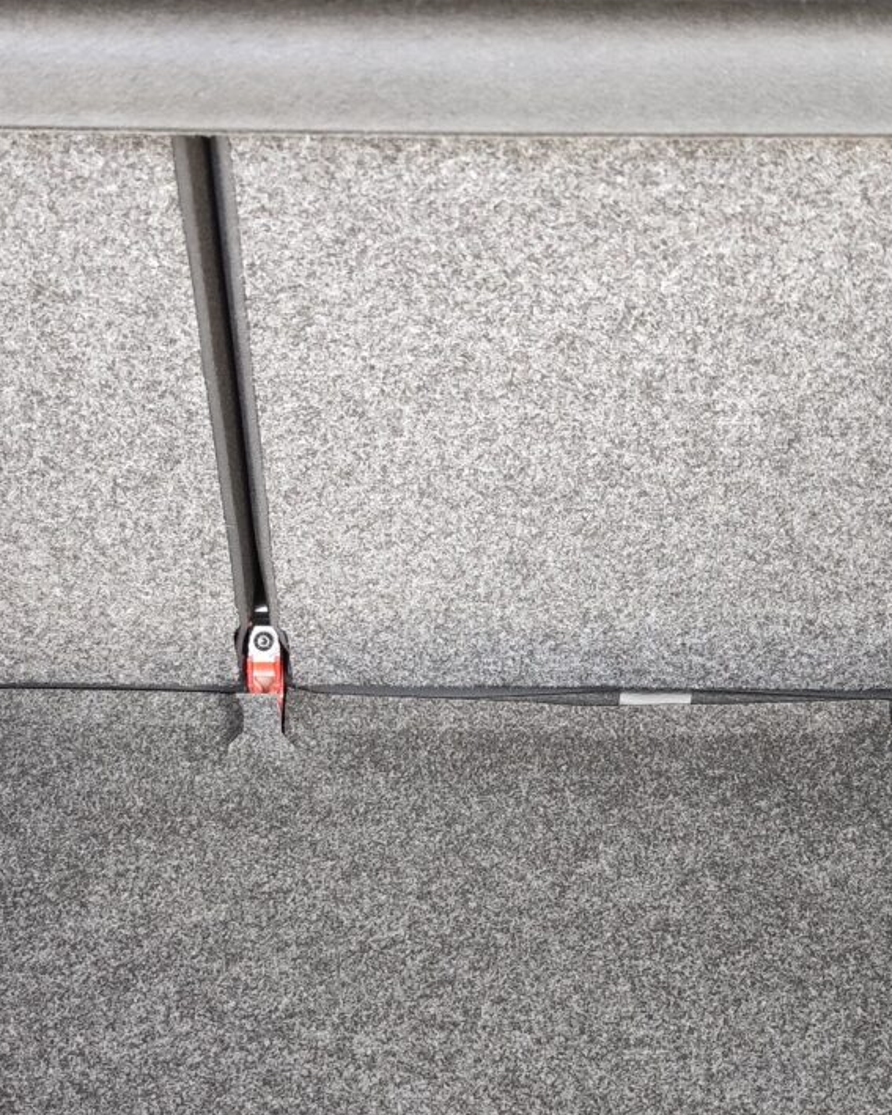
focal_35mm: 57
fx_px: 1881
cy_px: 634
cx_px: 434
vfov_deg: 33.0
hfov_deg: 26.7
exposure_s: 1/50
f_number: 1.69
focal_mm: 7.01
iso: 1624
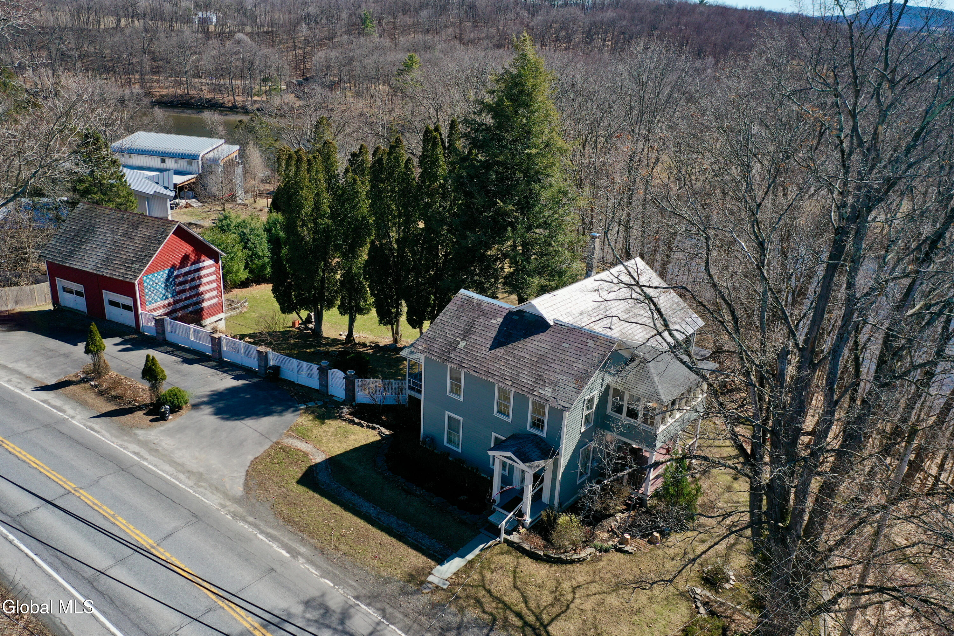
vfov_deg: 46.4
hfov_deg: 65.5
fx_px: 742
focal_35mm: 28
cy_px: 318
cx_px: 477
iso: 100
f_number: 3.5
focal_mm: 10.26
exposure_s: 1/60
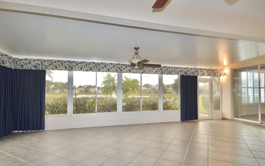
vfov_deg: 34.4
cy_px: 86
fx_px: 267
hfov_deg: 52.8
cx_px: 134
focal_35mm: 37
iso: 200
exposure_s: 1/100
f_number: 5
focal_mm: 24
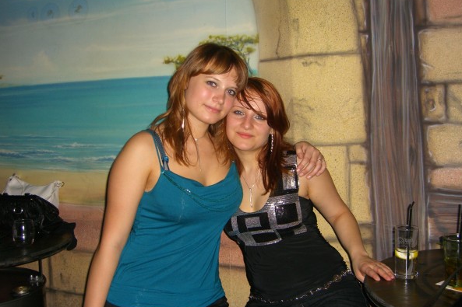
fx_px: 513
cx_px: 233
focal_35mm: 40
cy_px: 152
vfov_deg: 33.4
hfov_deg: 48.5
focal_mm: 7.9
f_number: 2.8
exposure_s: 1/60
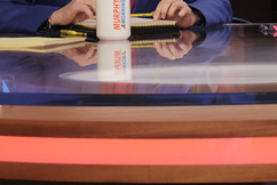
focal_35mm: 296
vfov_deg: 4.6
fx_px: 2280
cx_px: 183
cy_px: -30
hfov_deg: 6.9
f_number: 5
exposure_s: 1/200
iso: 3200
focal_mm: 61
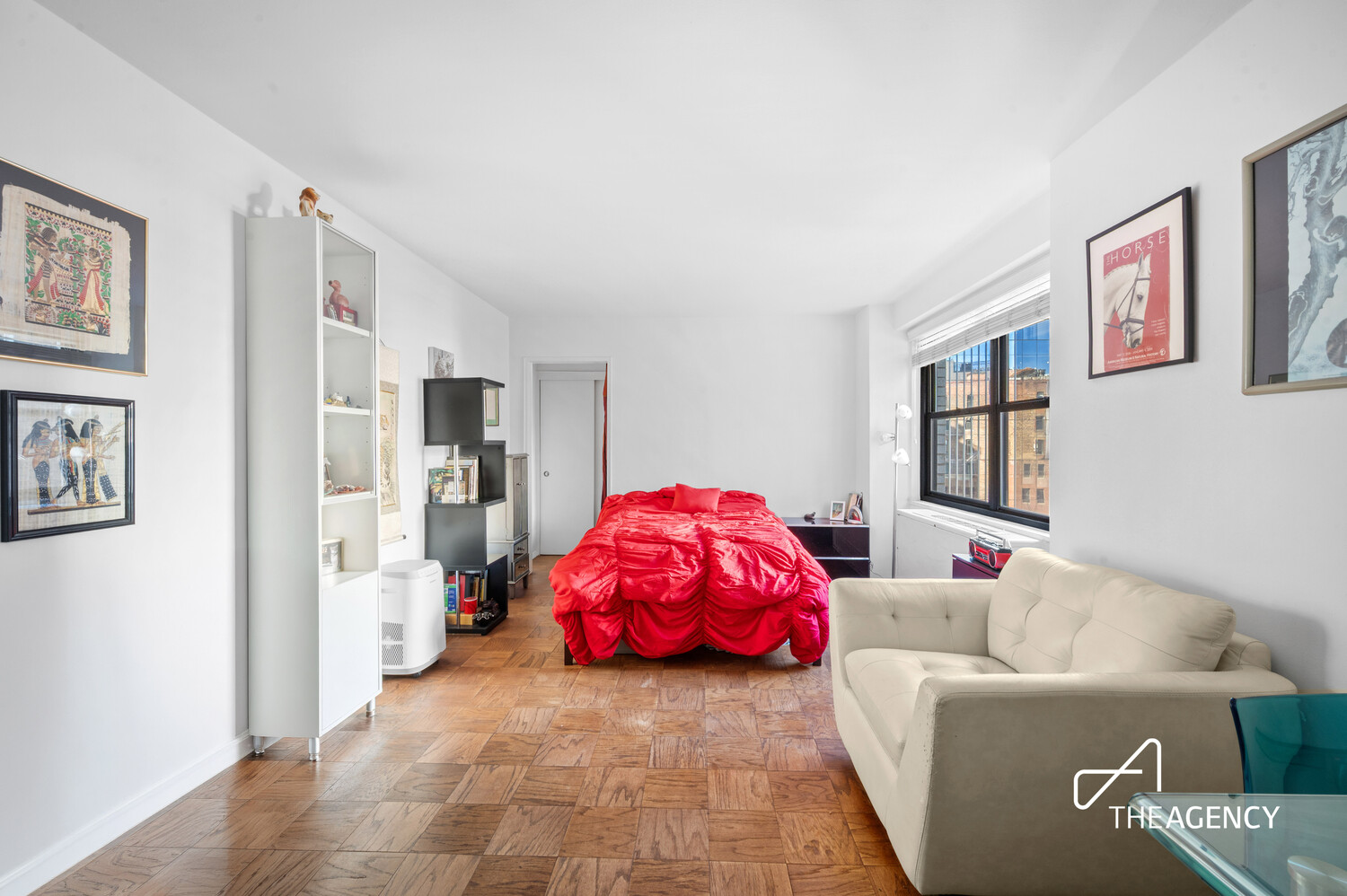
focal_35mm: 14
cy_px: 448
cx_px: 674
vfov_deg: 81.1
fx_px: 523
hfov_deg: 104.3
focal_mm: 14
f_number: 13
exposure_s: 2
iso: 400
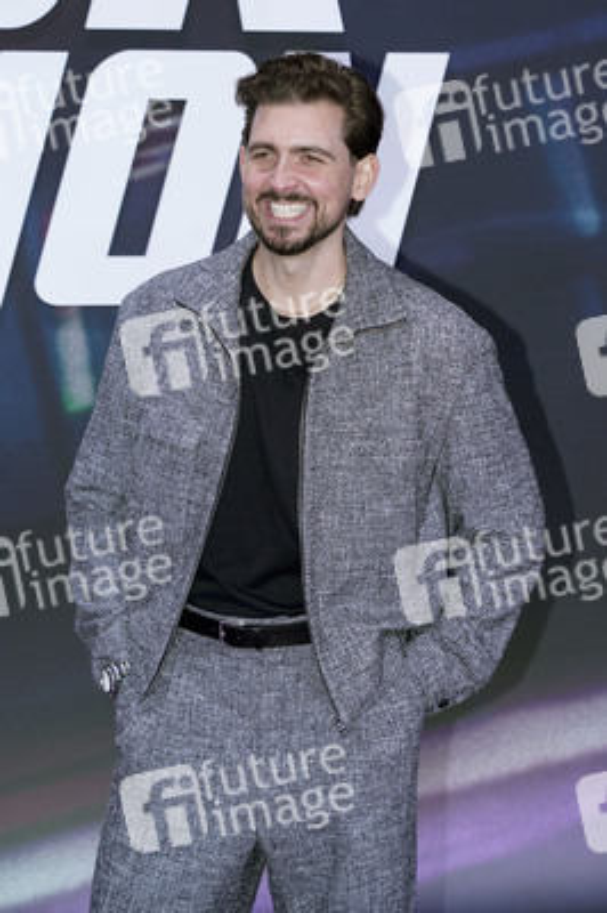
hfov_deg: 14.1
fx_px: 2457
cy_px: 456
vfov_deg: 21.0
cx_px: 304
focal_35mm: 97
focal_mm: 97
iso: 1000
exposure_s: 1/160
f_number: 5.6
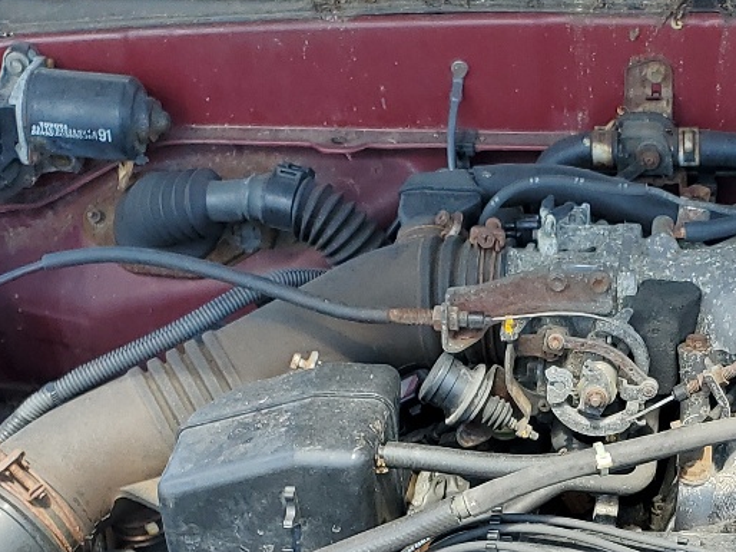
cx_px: 670
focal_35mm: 81
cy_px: 477
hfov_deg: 23.5
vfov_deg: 18.0
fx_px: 1721
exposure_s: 1/385
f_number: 1.5
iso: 50
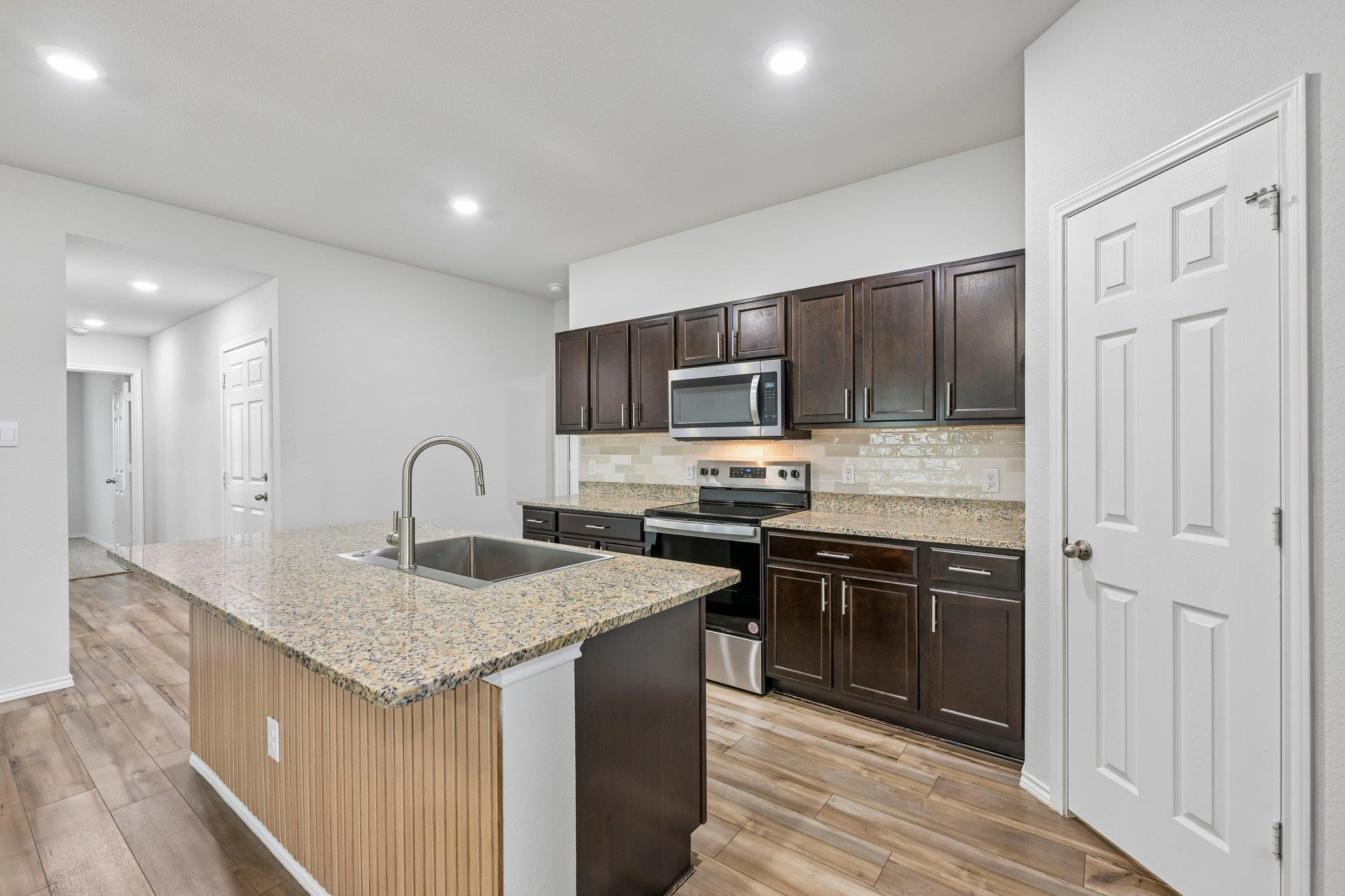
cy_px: 448
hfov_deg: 98.5
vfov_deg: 75.5
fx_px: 579
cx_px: 672
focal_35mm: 16
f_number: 6.7
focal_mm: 15.5
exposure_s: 1/8
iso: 400
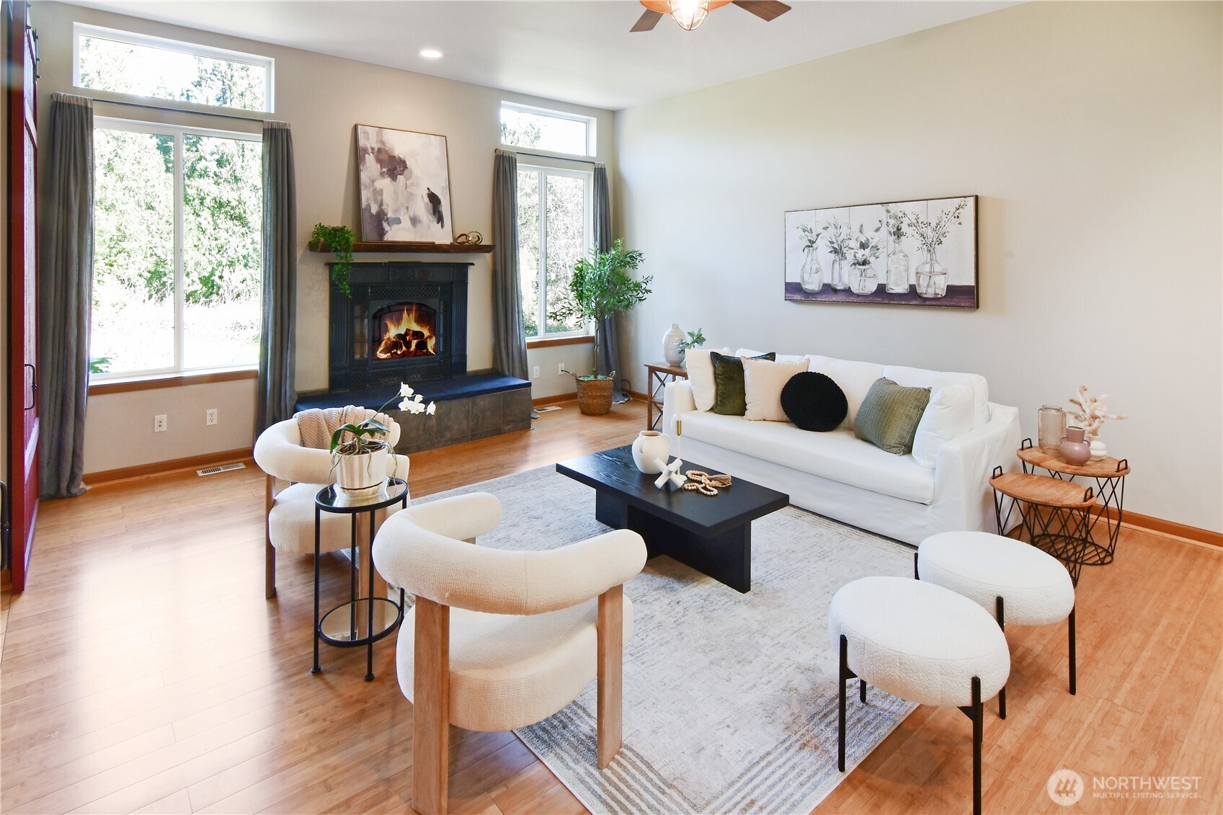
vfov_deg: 67.4
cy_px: 408
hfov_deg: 90.0
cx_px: 612
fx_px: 611
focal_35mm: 18
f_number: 13
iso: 125
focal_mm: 12
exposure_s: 1/2
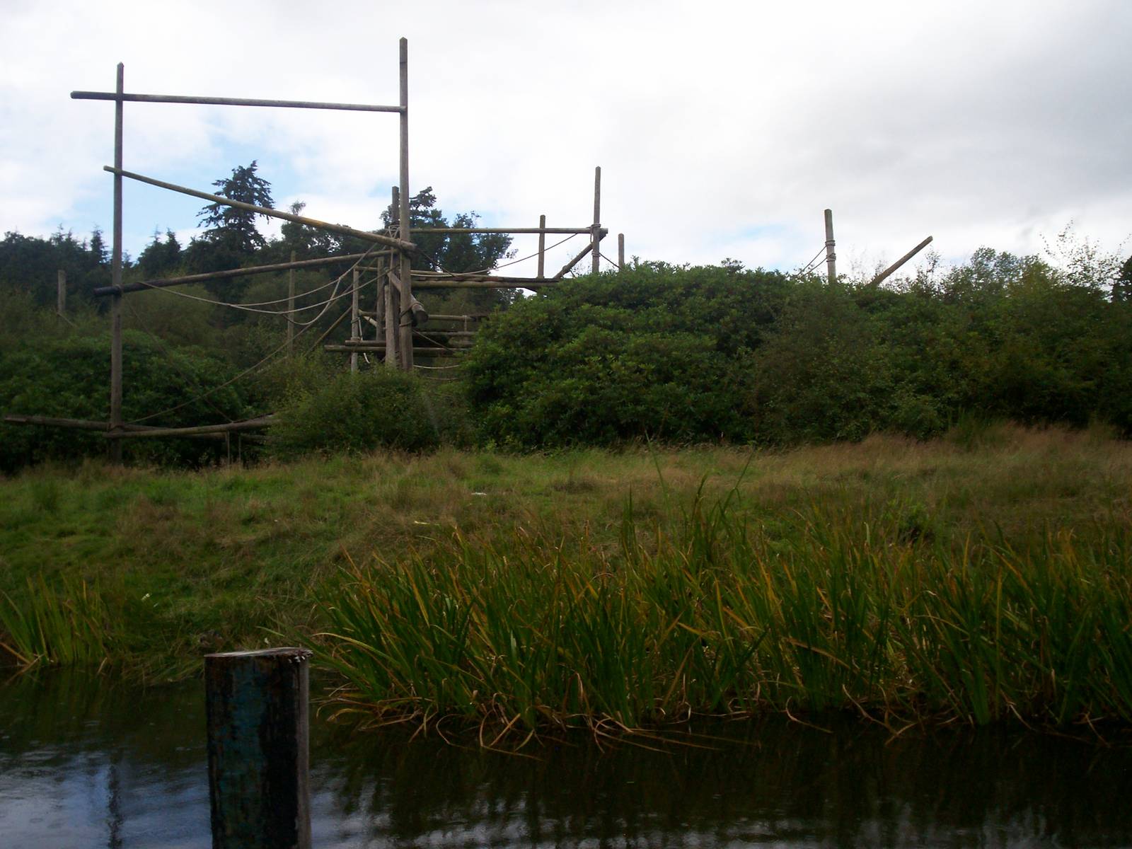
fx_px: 1177
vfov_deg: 39.7
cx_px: 566
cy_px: 424
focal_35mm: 36
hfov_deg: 51.4
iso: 100
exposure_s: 1/382
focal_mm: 5.9
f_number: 4.5
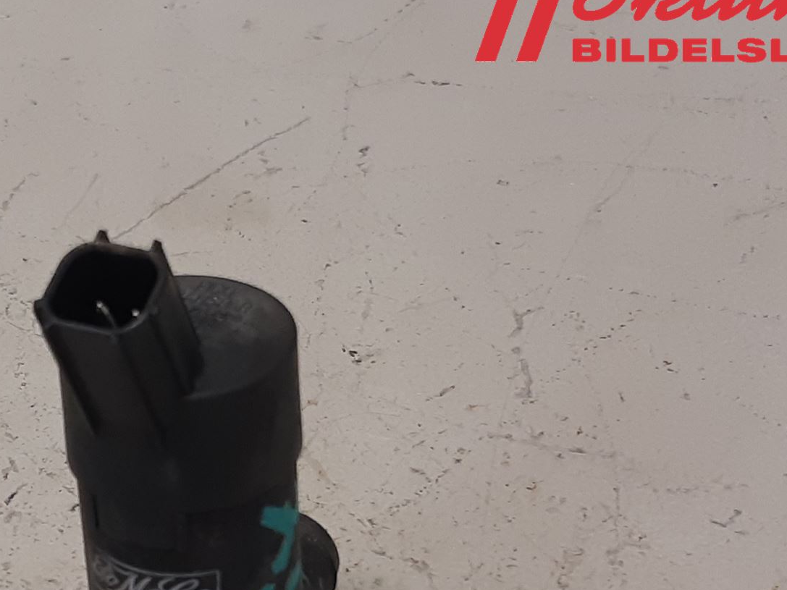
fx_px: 1114
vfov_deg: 28.8
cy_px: 495
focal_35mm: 49
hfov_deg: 37.7
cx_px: 178
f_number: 1.7
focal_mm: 3.93
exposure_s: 1/50
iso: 100
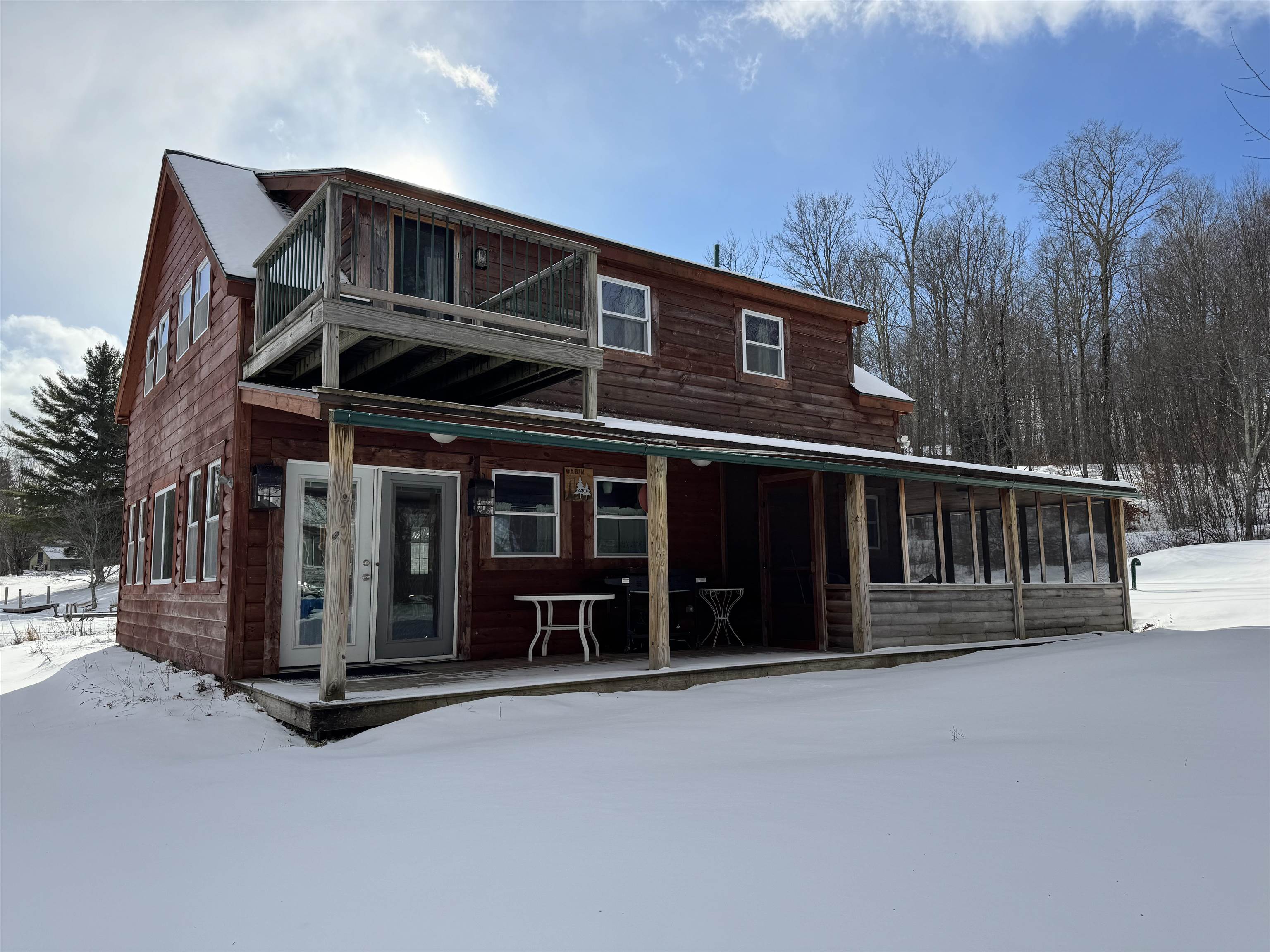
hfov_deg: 71.6
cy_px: 476
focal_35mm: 24
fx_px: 881
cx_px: 635
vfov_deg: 56.8
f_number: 1.78
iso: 80
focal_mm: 6.76
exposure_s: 1/6410
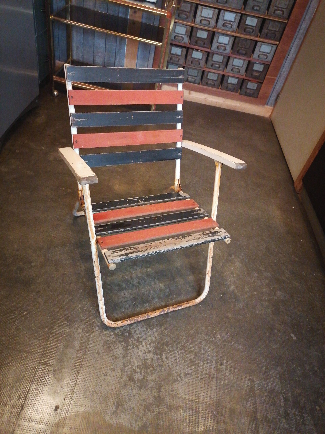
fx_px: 338
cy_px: 217
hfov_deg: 51.4
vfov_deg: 65.3
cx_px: 162
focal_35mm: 27
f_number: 1.8
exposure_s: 1/20
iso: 1635
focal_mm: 5.3
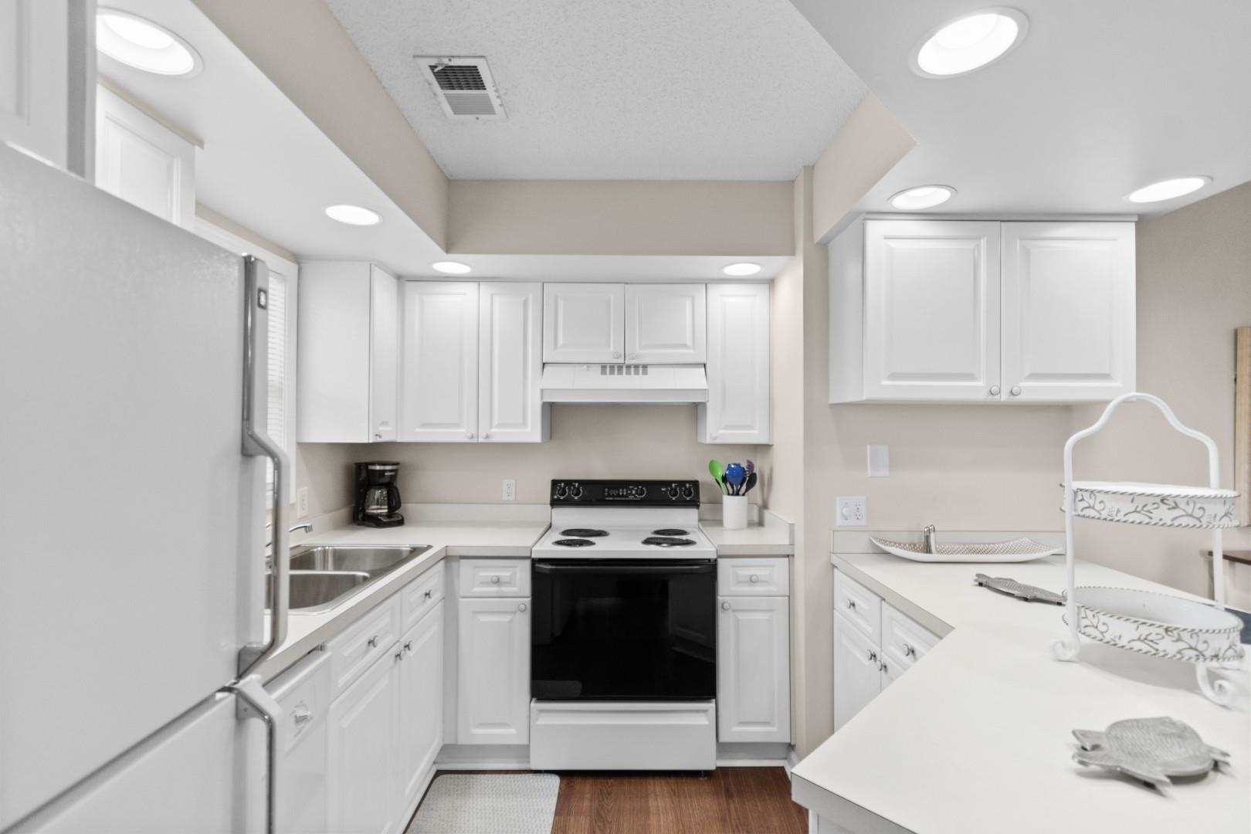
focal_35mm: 15
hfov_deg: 100.4
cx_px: 626
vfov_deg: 77.3
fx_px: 521
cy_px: 417
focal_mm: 10
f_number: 4.5
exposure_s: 1/40
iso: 100
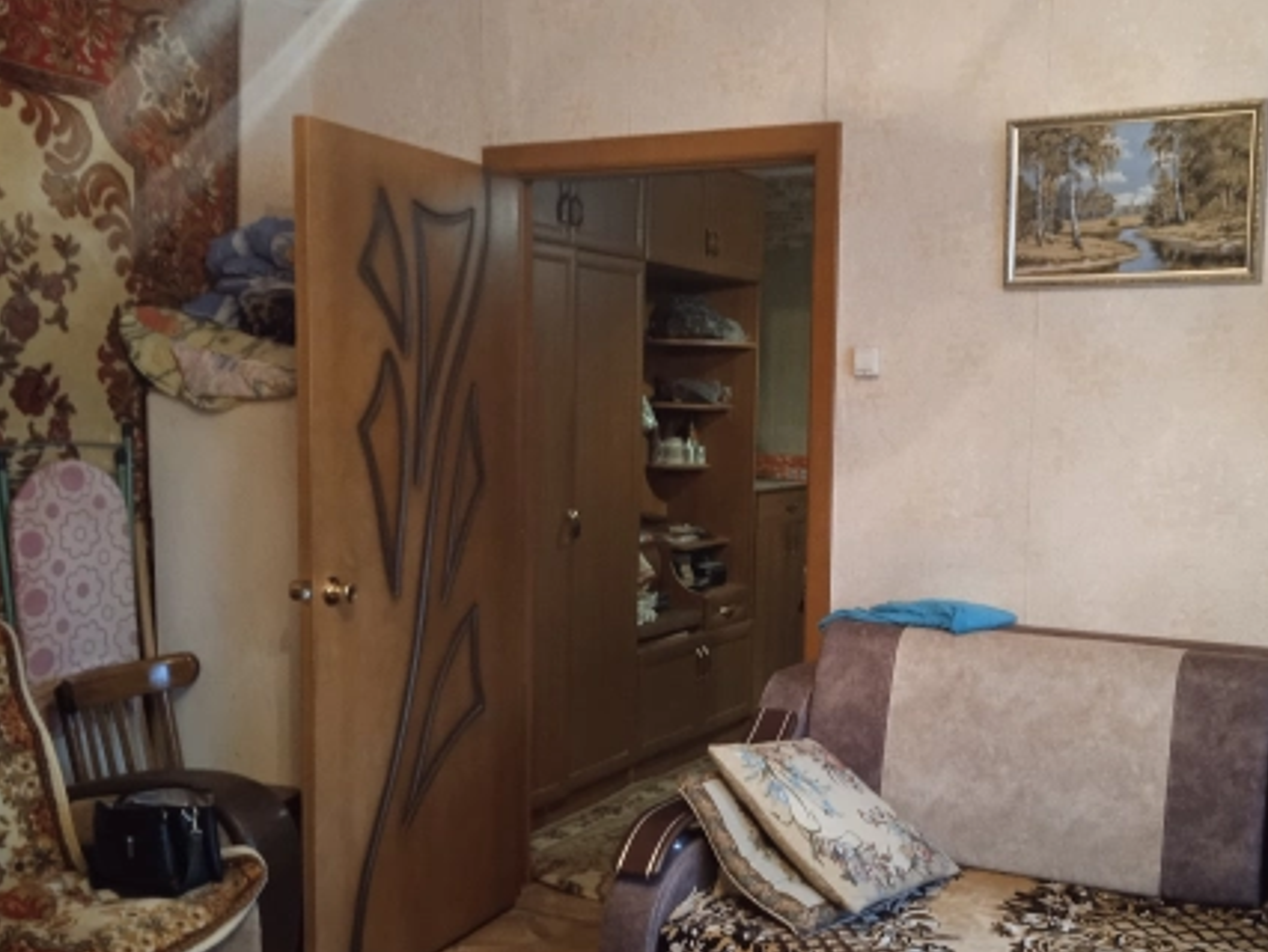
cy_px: 550
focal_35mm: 41
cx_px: 717
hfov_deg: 45.6
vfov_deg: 35.1
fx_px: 1503
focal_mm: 3.43
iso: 817
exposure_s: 1/25
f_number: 2.2
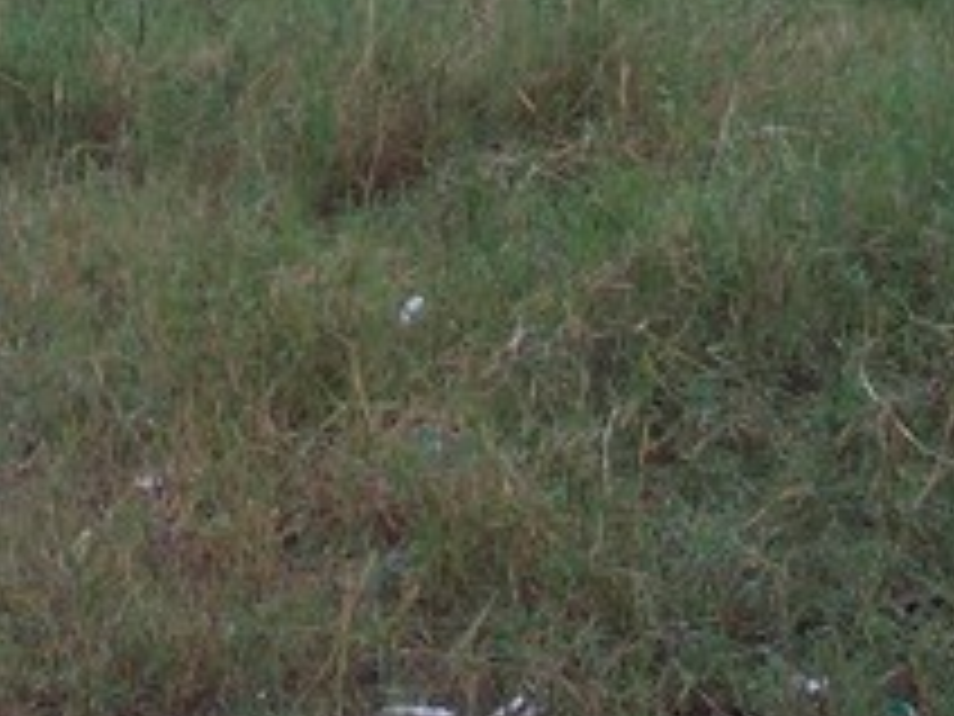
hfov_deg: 14.2
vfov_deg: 10.6
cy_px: -225
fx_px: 3776
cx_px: 58
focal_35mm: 137
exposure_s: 1/160
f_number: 6.2
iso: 80
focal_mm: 5.3
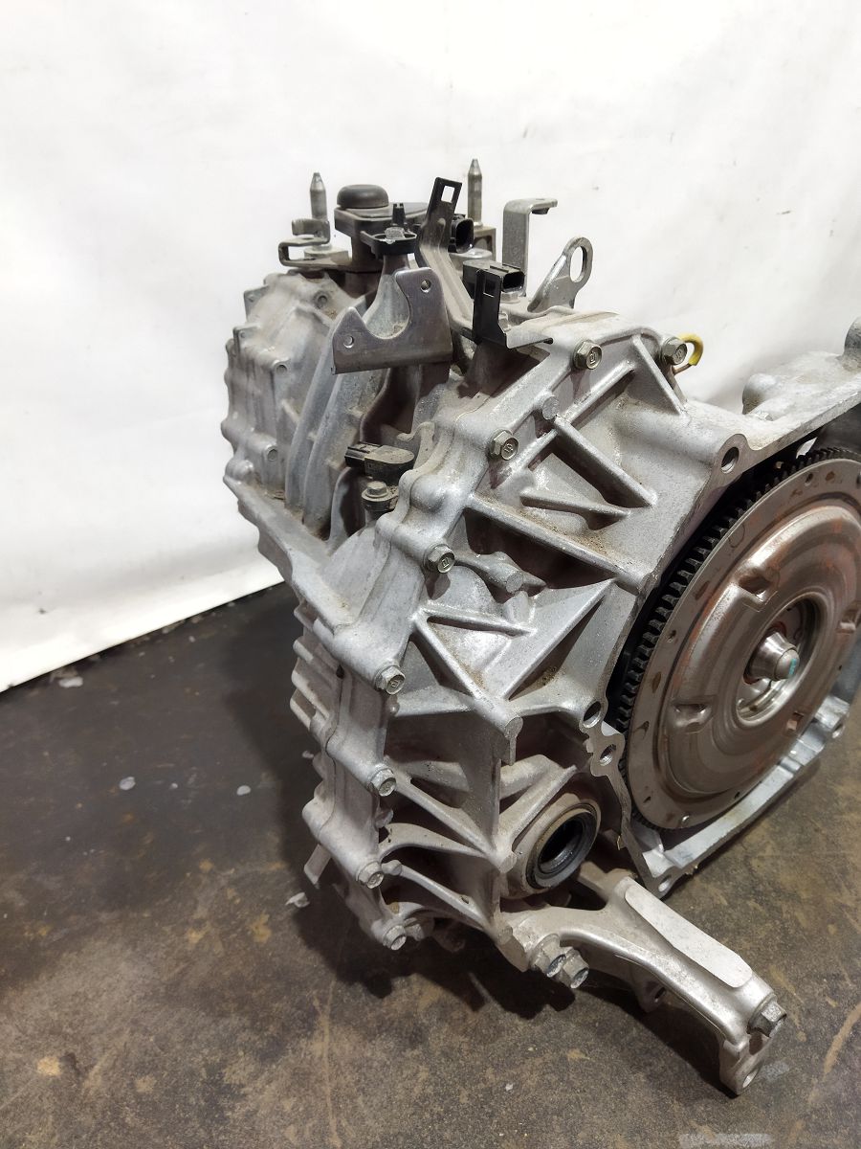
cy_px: 574
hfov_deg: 51.4
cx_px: 430
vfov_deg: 65.3
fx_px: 895
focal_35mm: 27
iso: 325
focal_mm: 4.71
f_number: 1.79
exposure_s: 1/50
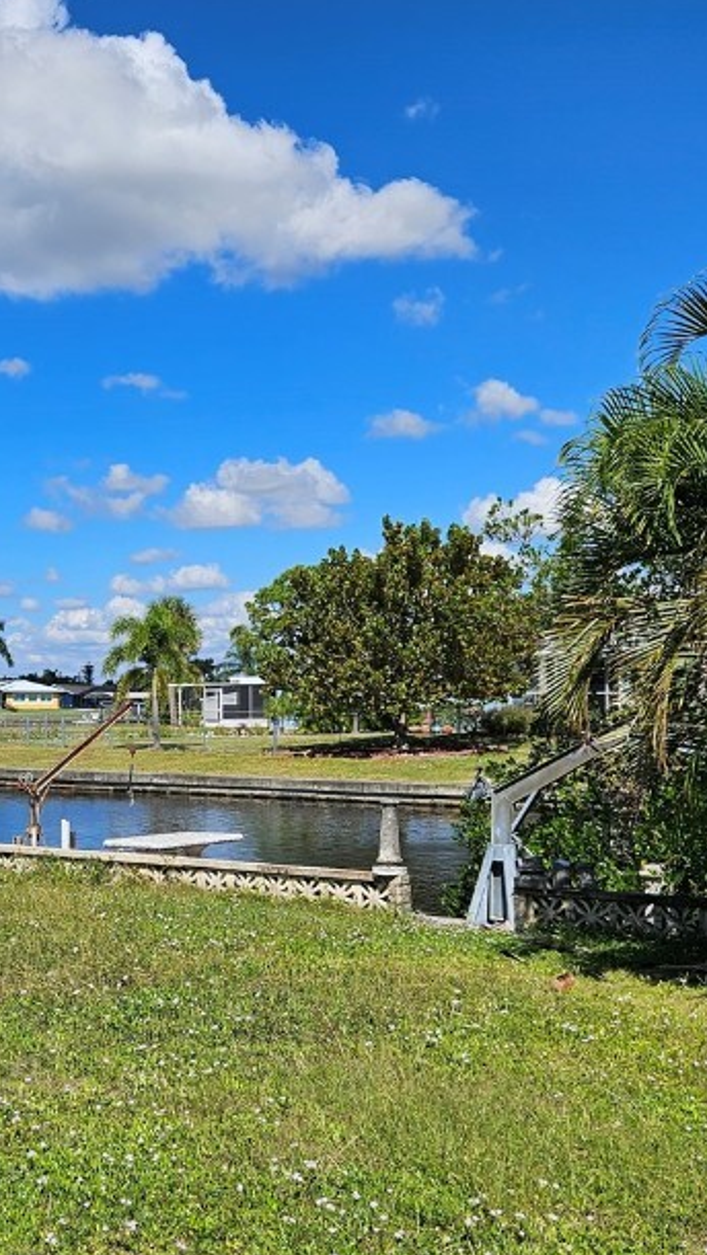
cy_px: 744
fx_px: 1399
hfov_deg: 27.7
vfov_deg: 48.1
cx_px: 129
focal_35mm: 42
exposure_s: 1/3474
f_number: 1.8
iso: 25
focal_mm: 5.4
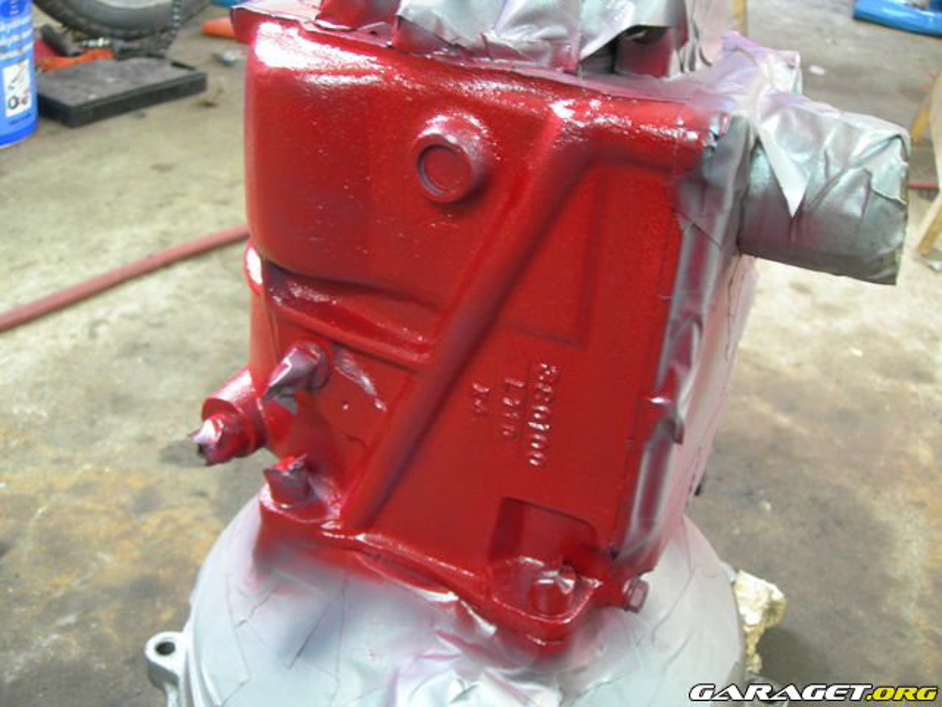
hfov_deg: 49.0
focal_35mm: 38
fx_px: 1034
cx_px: 471
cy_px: 354
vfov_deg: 37.7
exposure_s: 1/3.8
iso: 149
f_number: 2.8
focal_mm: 7.8
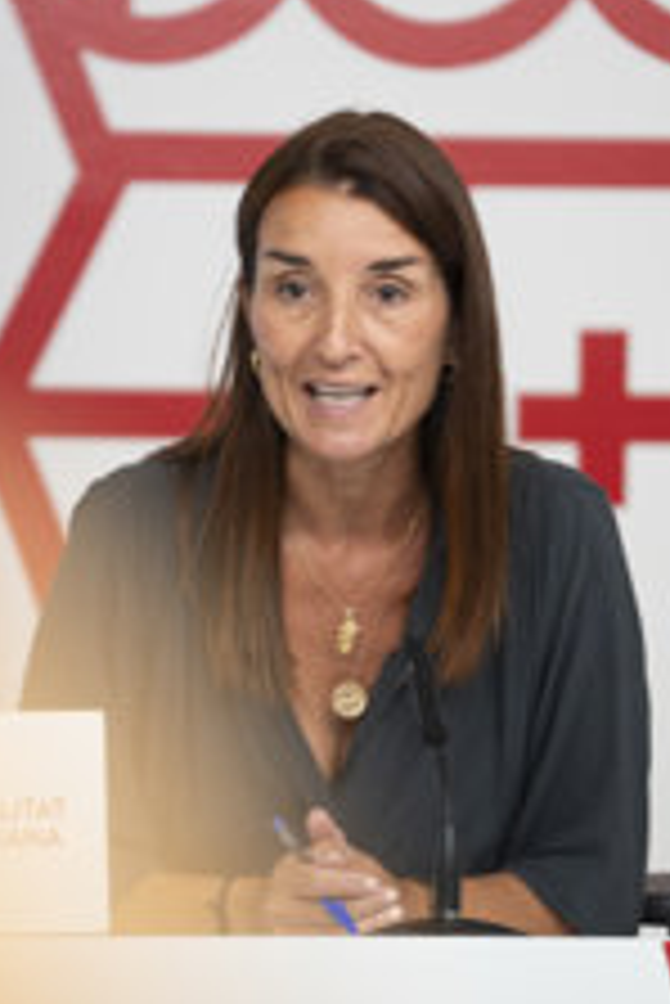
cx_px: 319
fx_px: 9727
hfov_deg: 3.9
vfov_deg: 5.9
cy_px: 486
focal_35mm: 349
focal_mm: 200
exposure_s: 1/200
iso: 2000
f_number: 4
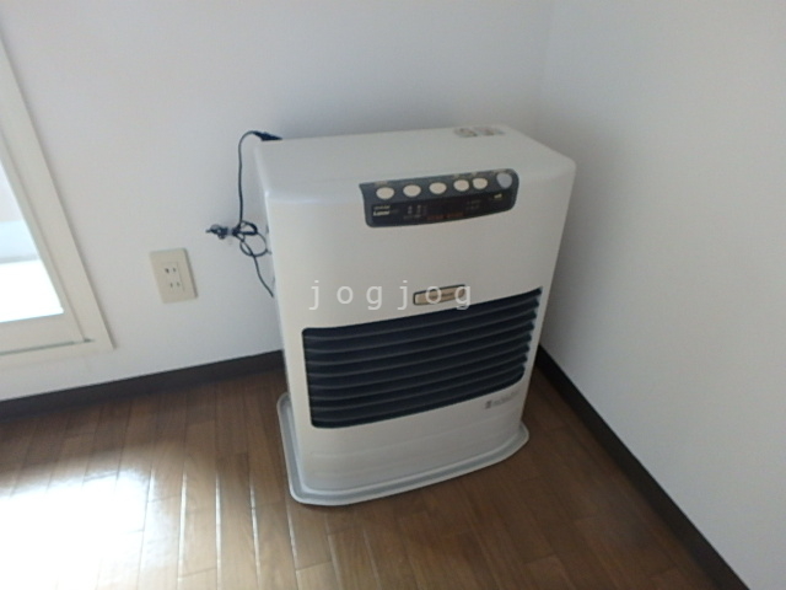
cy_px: 295
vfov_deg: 63.4
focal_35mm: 21
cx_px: 393
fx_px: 477
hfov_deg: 79.0
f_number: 3.5
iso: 500
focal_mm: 3.7
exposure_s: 1/30
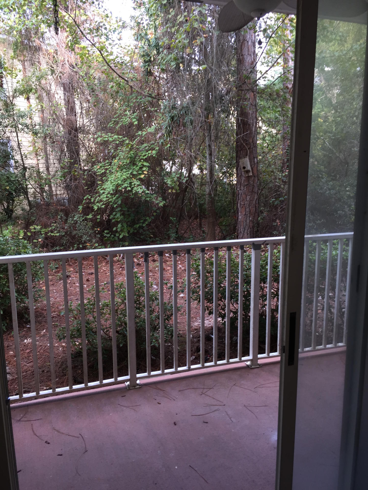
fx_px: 411
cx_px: 184
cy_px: 245
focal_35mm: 29
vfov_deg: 61.7
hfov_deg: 48.2
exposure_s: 1/60
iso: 32
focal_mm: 4.15
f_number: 2.2
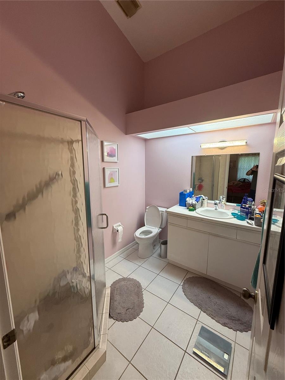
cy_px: 190
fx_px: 154
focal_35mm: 14
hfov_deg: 85.7
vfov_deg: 102.1
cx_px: 142
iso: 160
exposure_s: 1/120
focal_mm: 2.22
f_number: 2.2
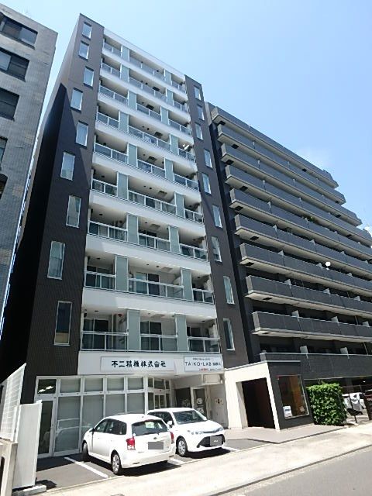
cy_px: 248
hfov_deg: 63.4
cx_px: 186
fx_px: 301
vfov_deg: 79.0
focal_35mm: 21
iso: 125
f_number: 3.5
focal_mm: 3.7
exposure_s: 1/640
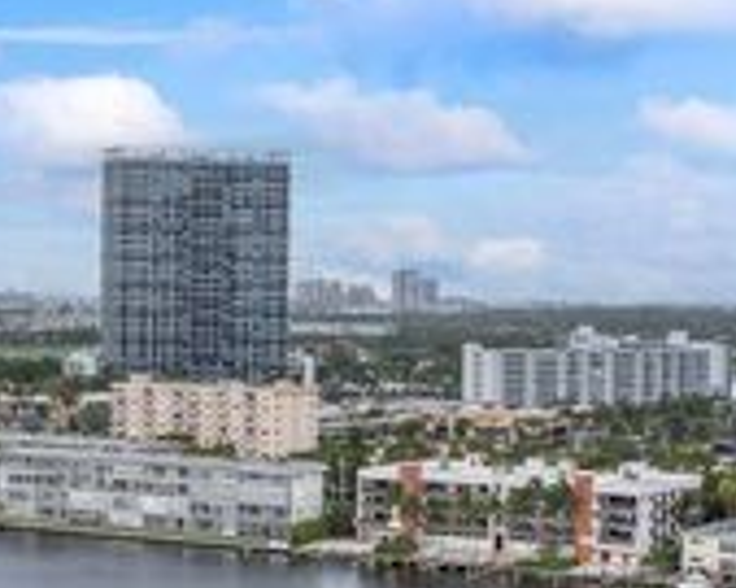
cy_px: 246
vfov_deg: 15.8
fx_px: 2112
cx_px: 17
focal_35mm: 97
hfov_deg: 19.3
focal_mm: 35
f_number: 10
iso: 100
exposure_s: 1/125
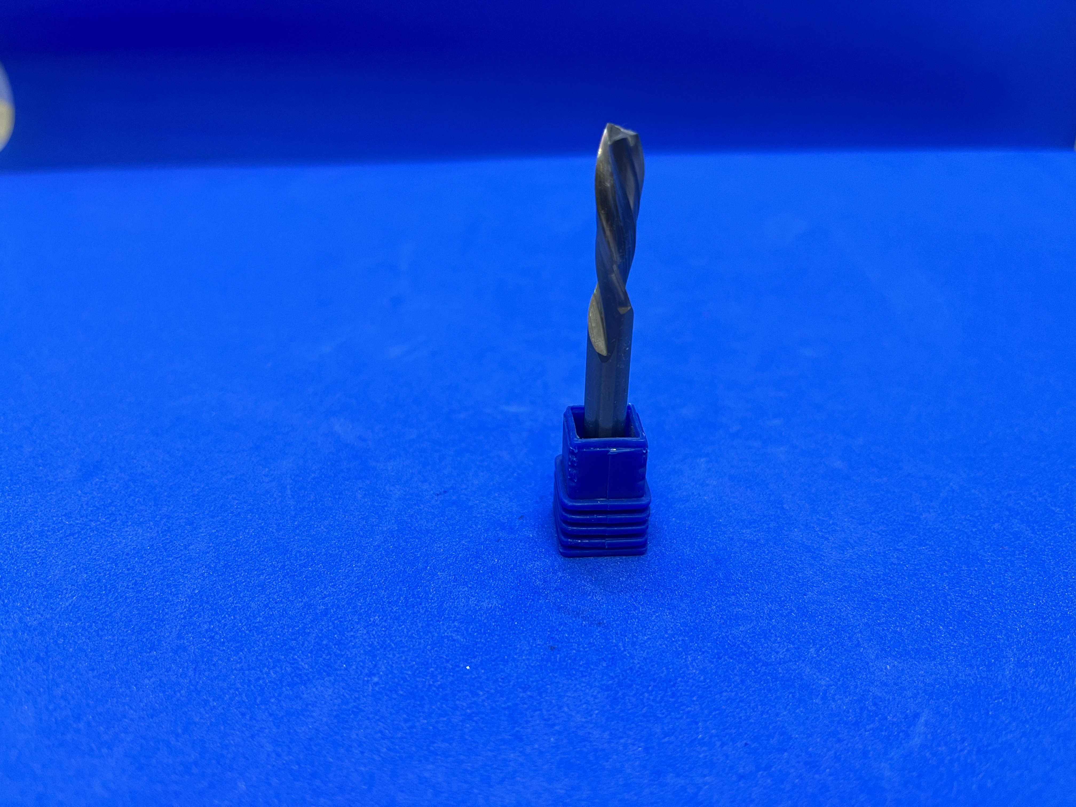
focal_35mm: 26
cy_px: 404
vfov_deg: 53.1
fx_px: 808
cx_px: 538
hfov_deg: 67.3
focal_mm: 5.1
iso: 125
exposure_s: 1/50
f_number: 1.6
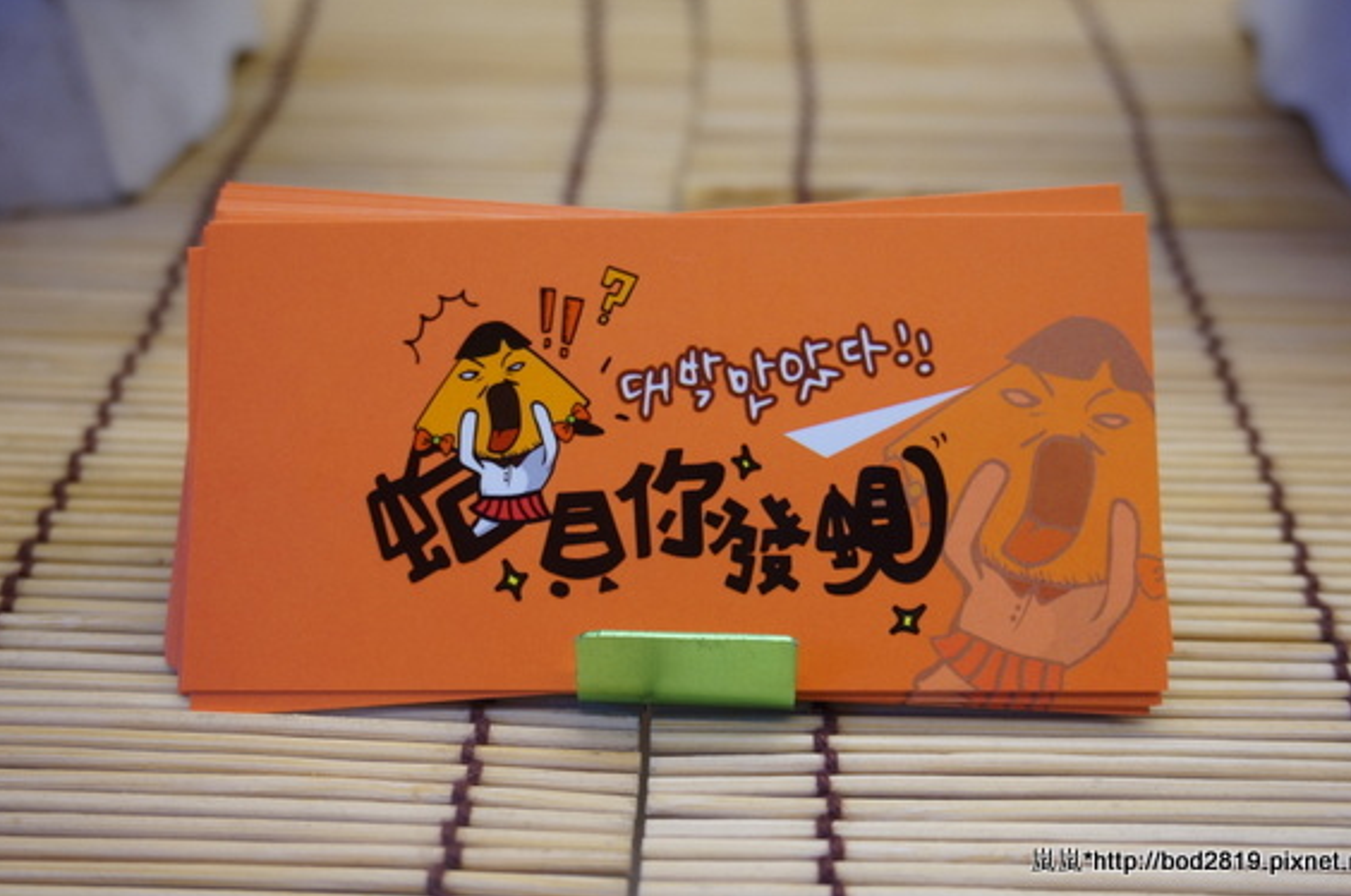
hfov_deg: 45.9
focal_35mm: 43
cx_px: 714
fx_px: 1595
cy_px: 399
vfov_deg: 31.4
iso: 500
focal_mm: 25
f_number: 4.5
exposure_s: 1/60
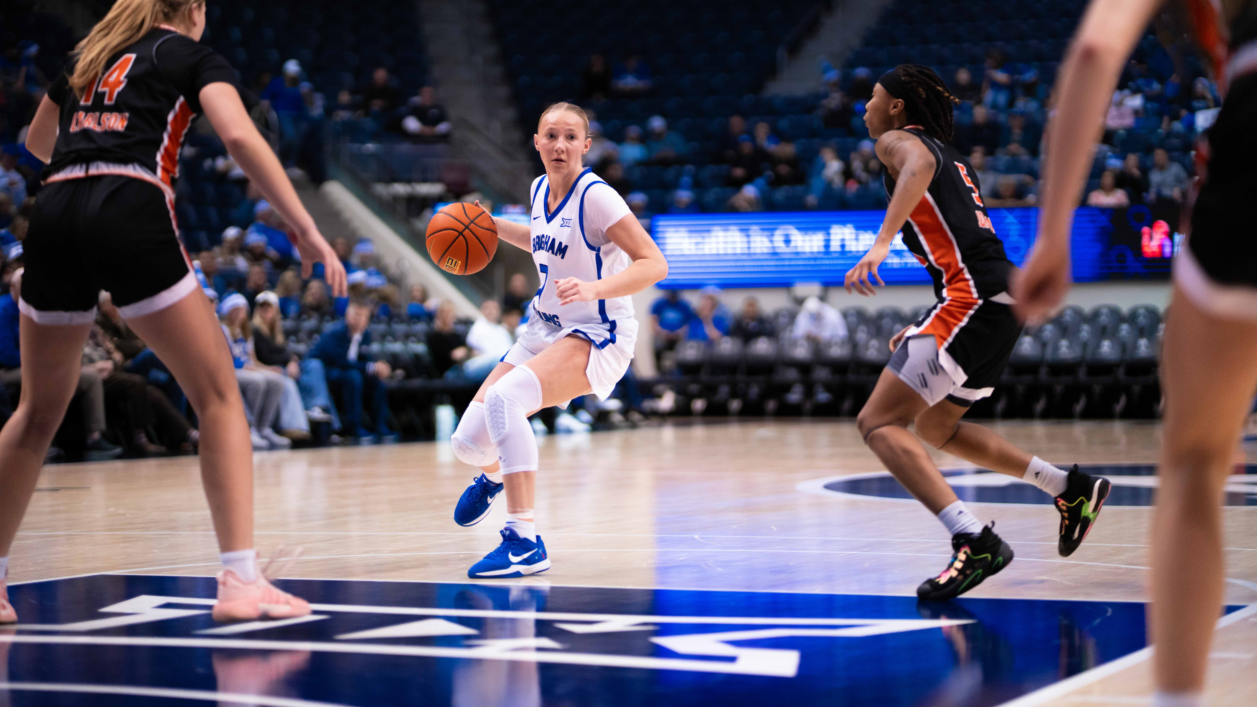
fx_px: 3000
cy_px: 308
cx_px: 623
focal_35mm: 90
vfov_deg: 13.4
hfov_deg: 23.7
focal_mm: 85
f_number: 1.4
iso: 2500
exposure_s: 1/2500
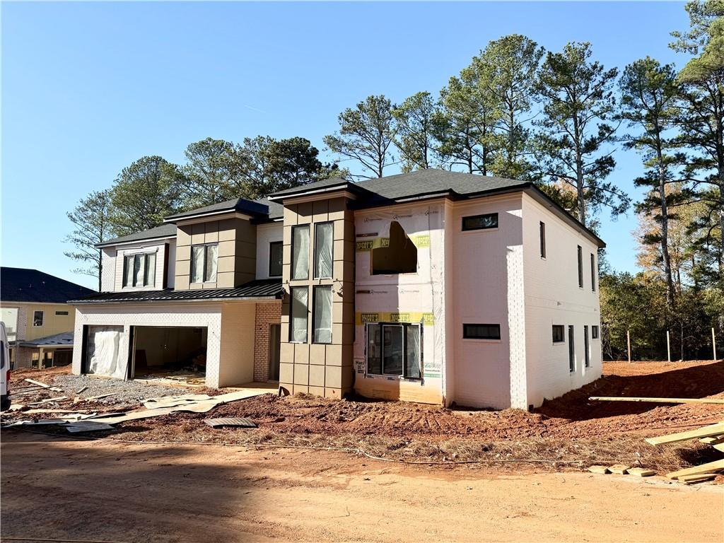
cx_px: 362
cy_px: 272
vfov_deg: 56.8
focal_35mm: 24
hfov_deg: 71.6
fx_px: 502
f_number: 1.78
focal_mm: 6.76
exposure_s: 1/3021
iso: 80
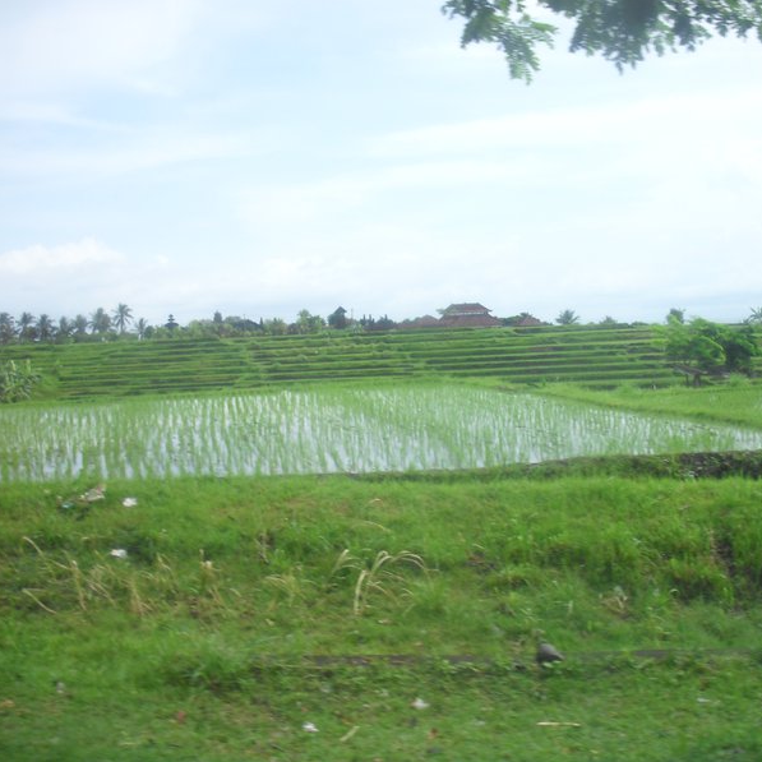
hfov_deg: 37.4
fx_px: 1121
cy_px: 380
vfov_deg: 37.6
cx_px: 465
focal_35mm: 45
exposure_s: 1/160
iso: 100
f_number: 8
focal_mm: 6.2
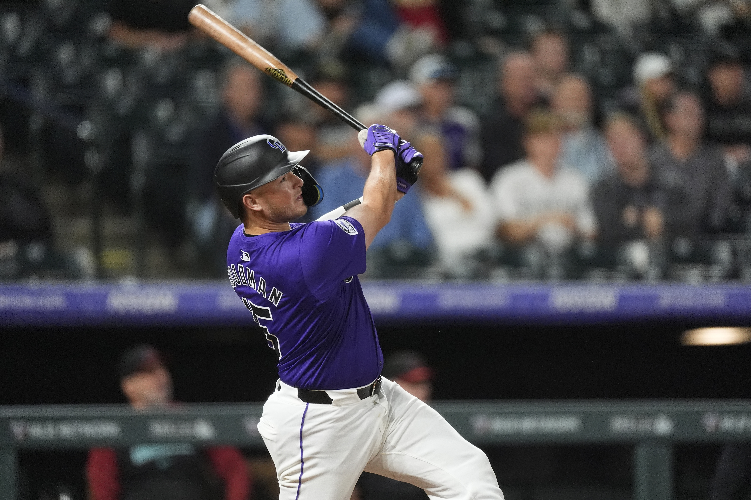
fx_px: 12516
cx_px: 376
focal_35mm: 600
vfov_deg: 2.3
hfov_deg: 3.4
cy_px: 250
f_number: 4
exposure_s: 1/1250
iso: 5000
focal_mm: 600
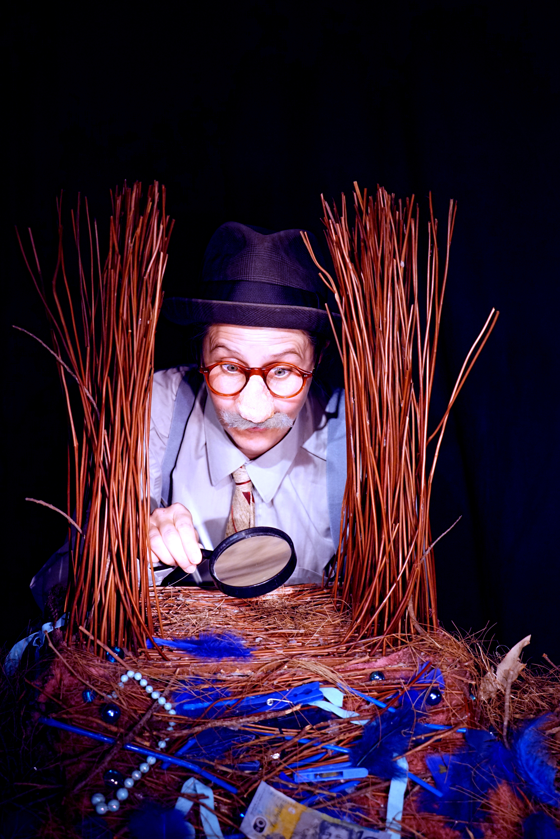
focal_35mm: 61
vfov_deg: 32.9
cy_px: 420
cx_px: 280
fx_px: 1423
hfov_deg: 22.3
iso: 3200
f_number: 4.5
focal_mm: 61
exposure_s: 1/200
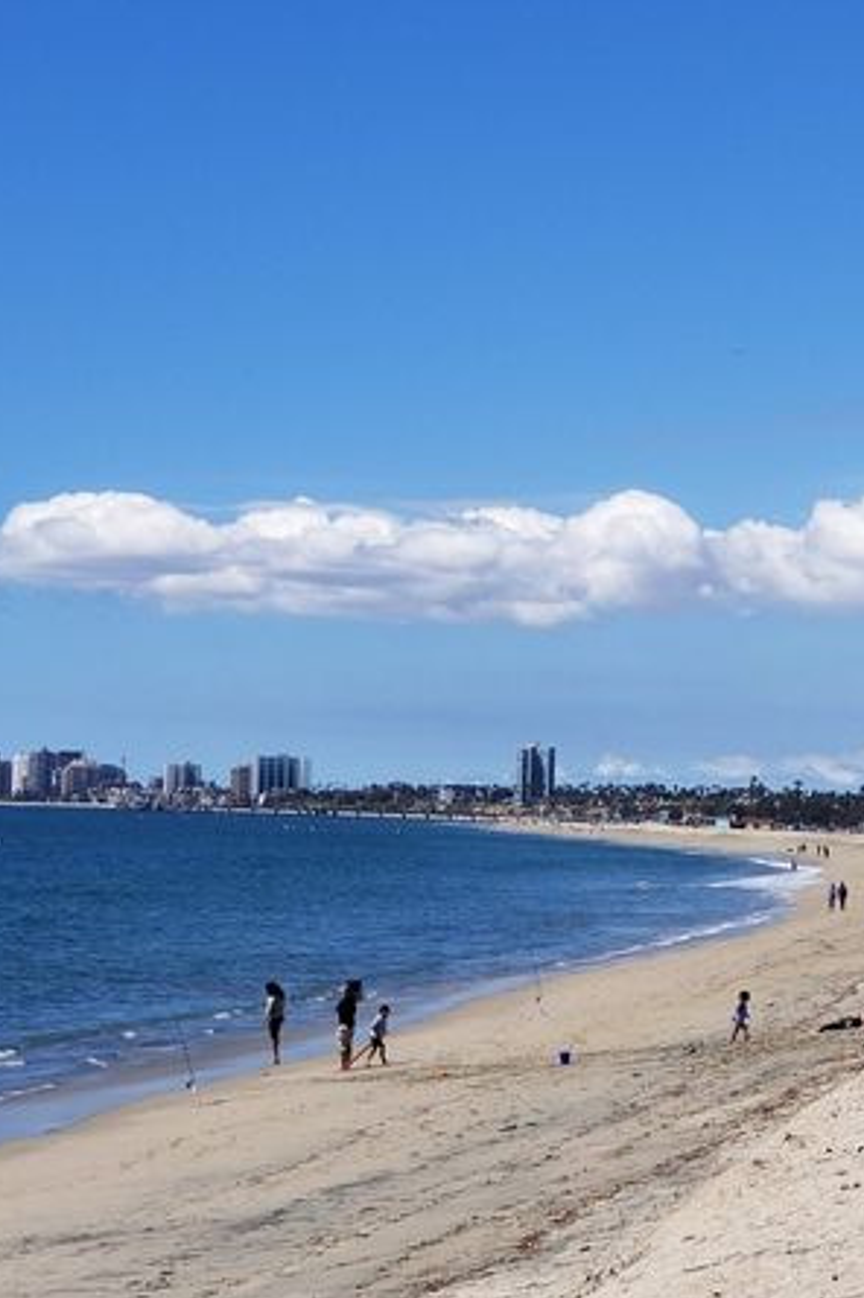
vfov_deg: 27.7
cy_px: 650
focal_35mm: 73
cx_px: 622
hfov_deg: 18.6
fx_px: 2632
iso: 25
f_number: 2.4
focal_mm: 6
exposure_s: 1/1560
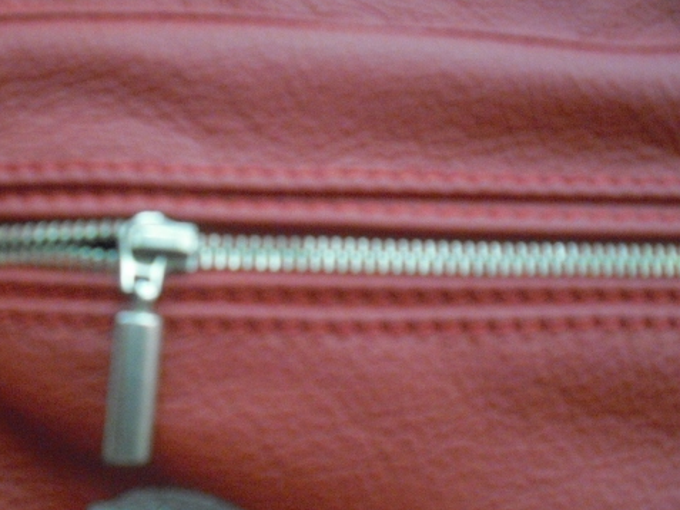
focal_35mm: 51
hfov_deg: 37.3
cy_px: 235
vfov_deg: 28.6
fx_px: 1002
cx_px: 271
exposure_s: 1/40
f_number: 2.8
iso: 800
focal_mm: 6.2
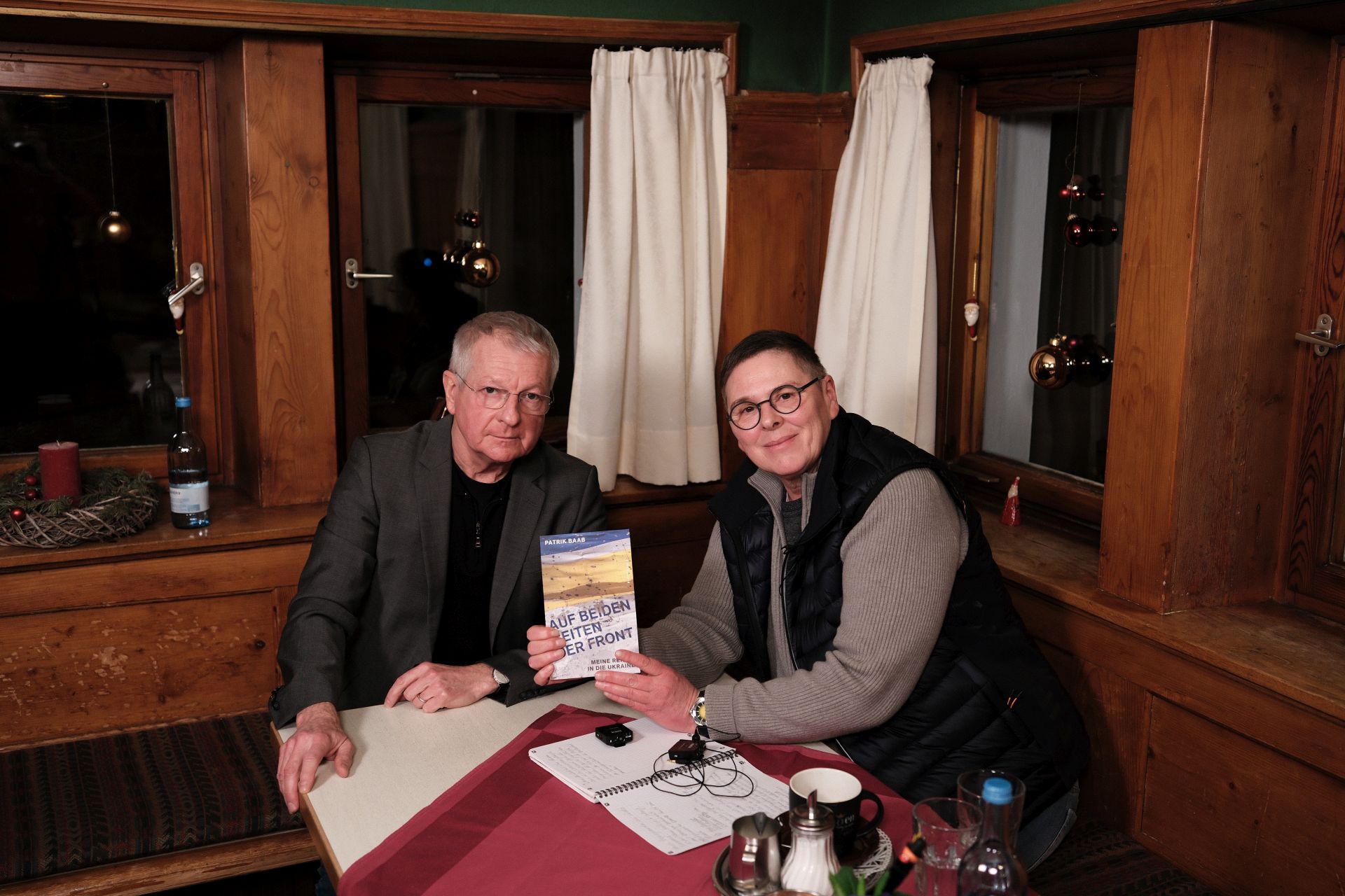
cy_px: 448
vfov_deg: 37.9
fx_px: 1308
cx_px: 672
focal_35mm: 35
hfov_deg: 54.4
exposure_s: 1/34
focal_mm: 23
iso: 320
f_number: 2
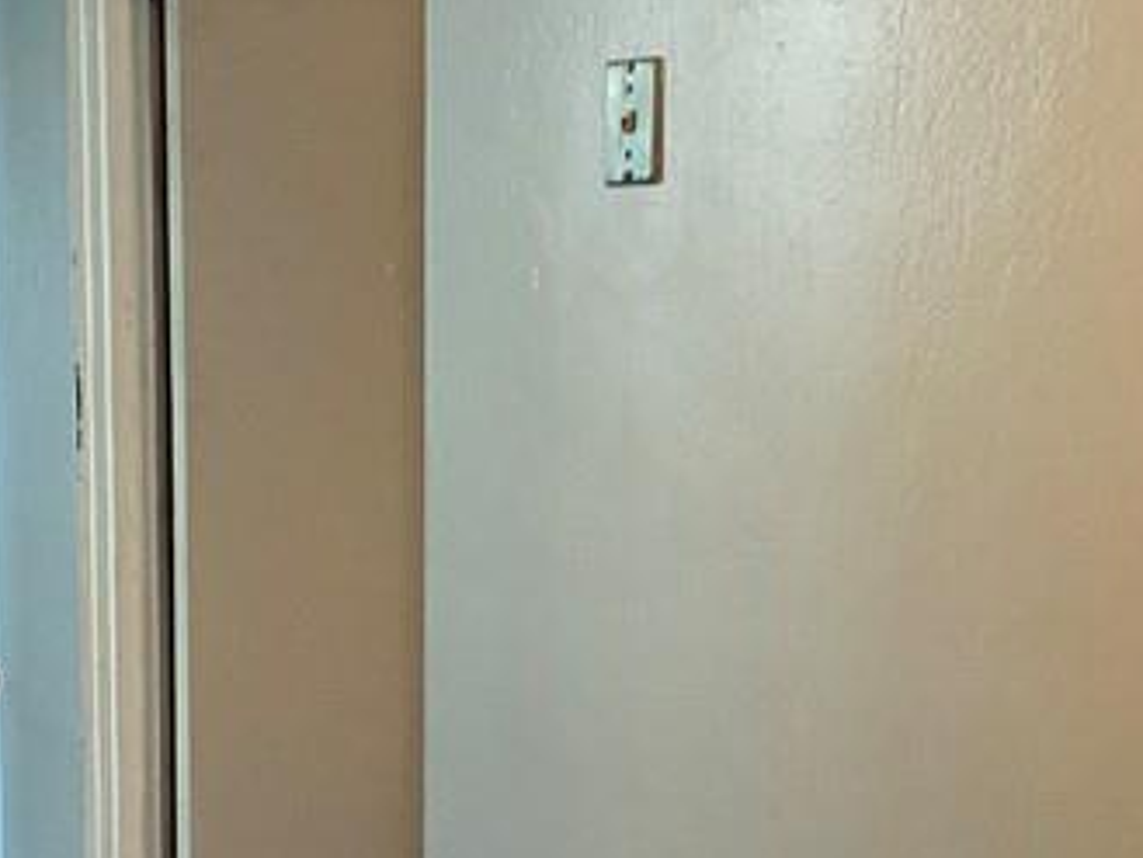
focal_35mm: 81
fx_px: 2676
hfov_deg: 24.1
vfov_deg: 18.1
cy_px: 653
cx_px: 566
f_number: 1.8
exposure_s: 1/60
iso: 400
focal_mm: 4.25
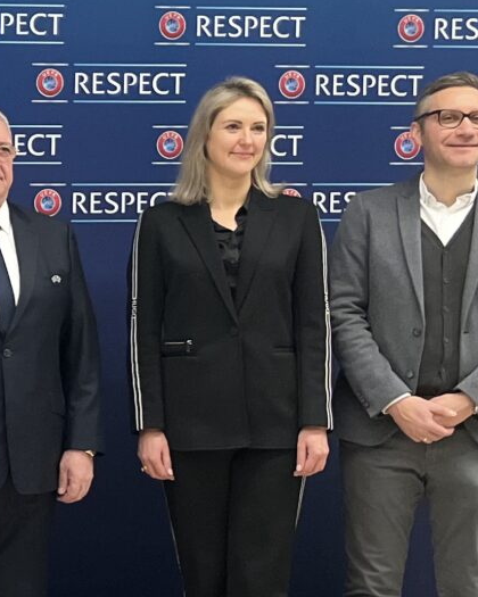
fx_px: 1751
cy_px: 360
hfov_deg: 13.9
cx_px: -377
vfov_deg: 19.3
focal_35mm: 99
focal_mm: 5.1
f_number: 1.6
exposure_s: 1/50
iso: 200
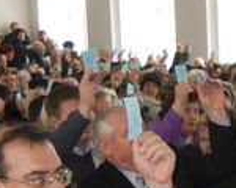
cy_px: 233
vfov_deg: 9.4
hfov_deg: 11.7
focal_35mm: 162
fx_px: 1132
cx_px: 269
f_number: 4.1
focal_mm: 6.9
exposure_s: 1/30
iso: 500
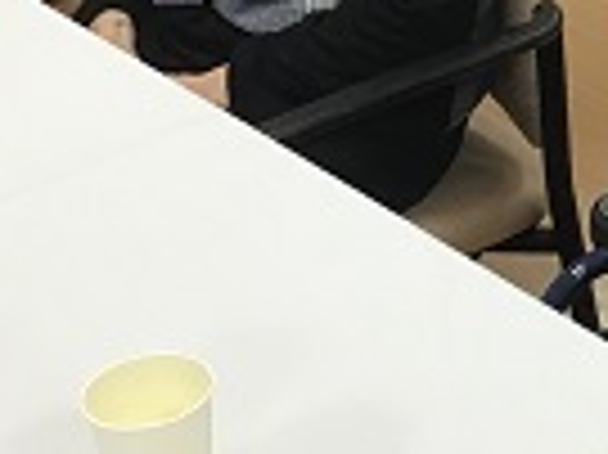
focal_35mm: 115
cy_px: 20
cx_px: 725
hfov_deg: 16.4
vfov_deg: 12.7
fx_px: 2018
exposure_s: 1/30
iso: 50
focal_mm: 3.3
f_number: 2.4
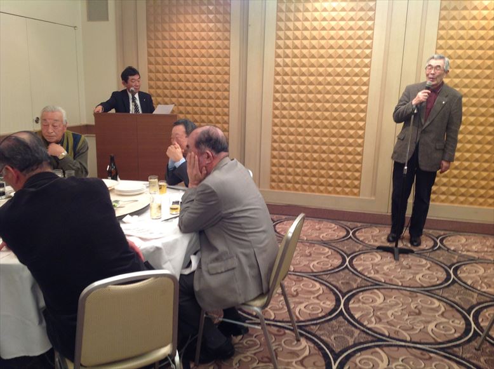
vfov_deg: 40.6
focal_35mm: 35
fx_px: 499
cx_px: 247
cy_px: 184
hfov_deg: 52.7
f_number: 2.4
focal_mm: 4.28
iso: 64
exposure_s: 1/15
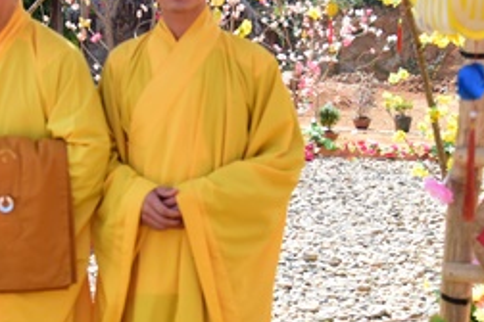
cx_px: 177
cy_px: 213
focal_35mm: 62
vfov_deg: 21.8
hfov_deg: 32.2
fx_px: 833
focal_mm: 24
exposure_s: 1/4000
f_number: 4
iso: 1600
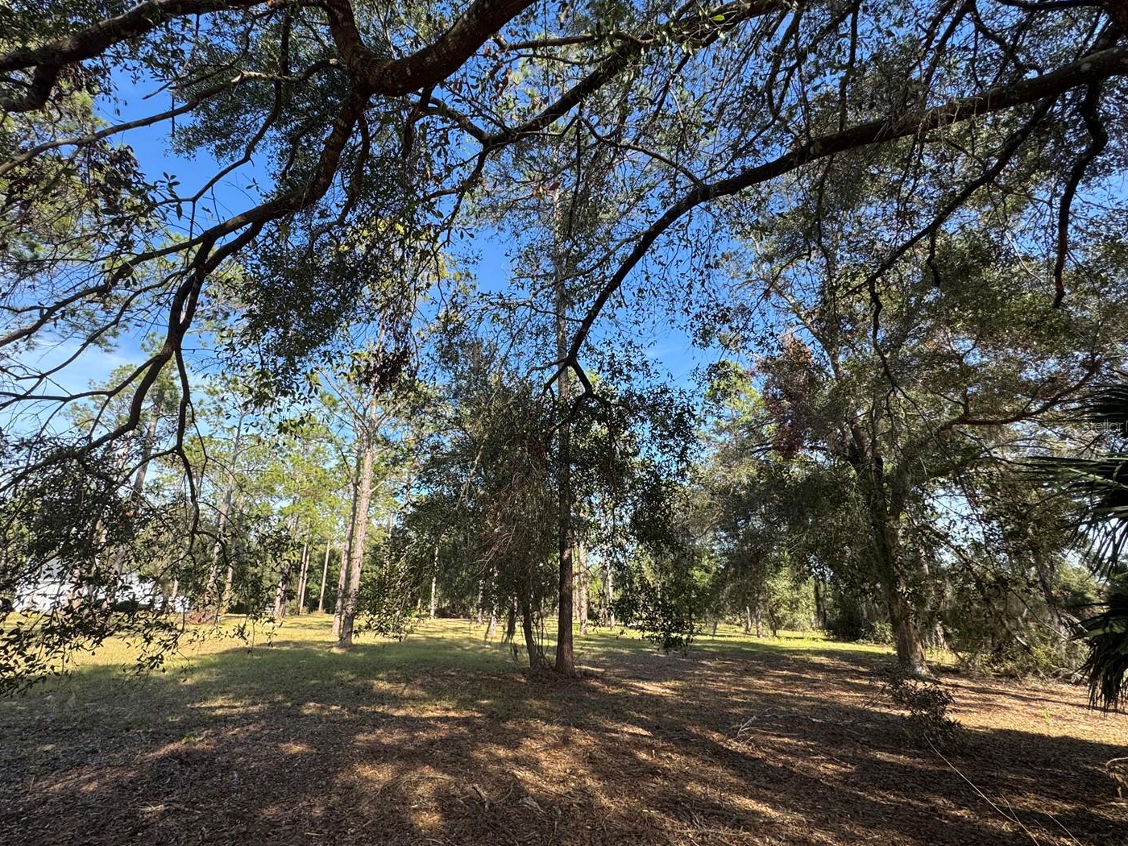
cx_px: 512
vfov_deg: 78.1
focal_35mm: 16
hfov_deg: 94.2
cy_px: 425
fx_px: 521
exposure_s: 1/631
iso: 40
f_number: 2.2
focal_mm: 2.22
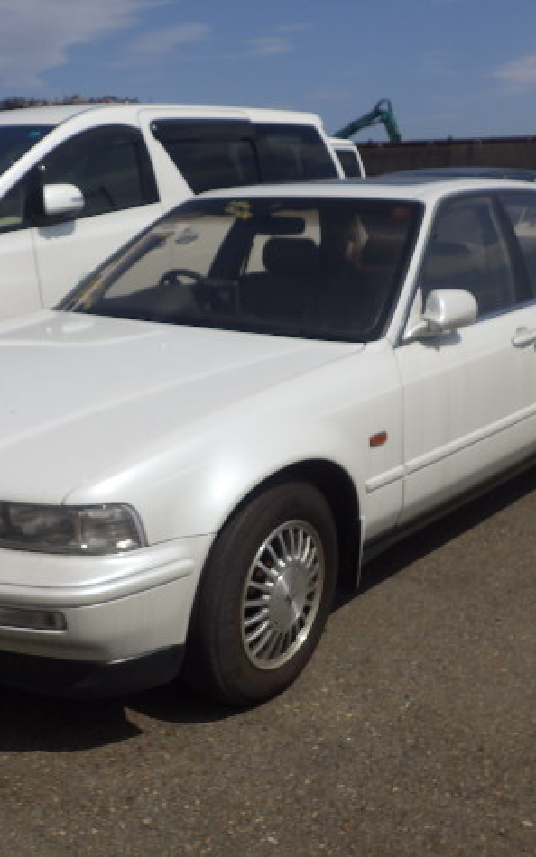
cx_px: 179
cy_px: 429
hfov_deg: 31.7
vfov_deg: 49.3
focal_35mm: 40
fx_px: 935
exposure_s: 1/2500
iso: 125
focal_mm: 5
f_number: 4.2
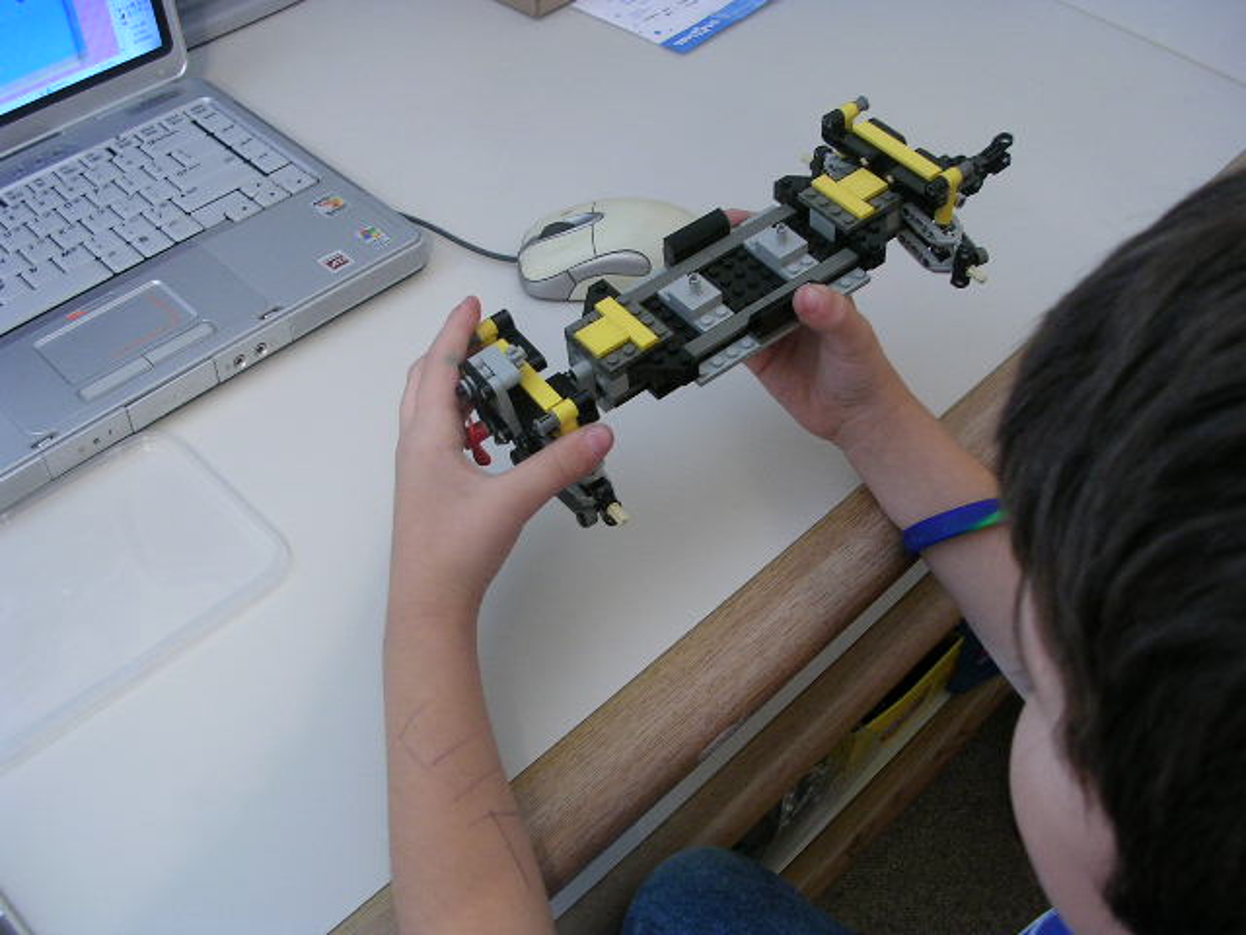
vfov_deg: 37.7
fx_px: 1368
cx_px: 623
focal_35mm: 38
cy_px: 468
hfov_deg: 49.0
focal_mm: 5.8
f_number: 2.8
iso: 55
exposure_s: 1/5.9
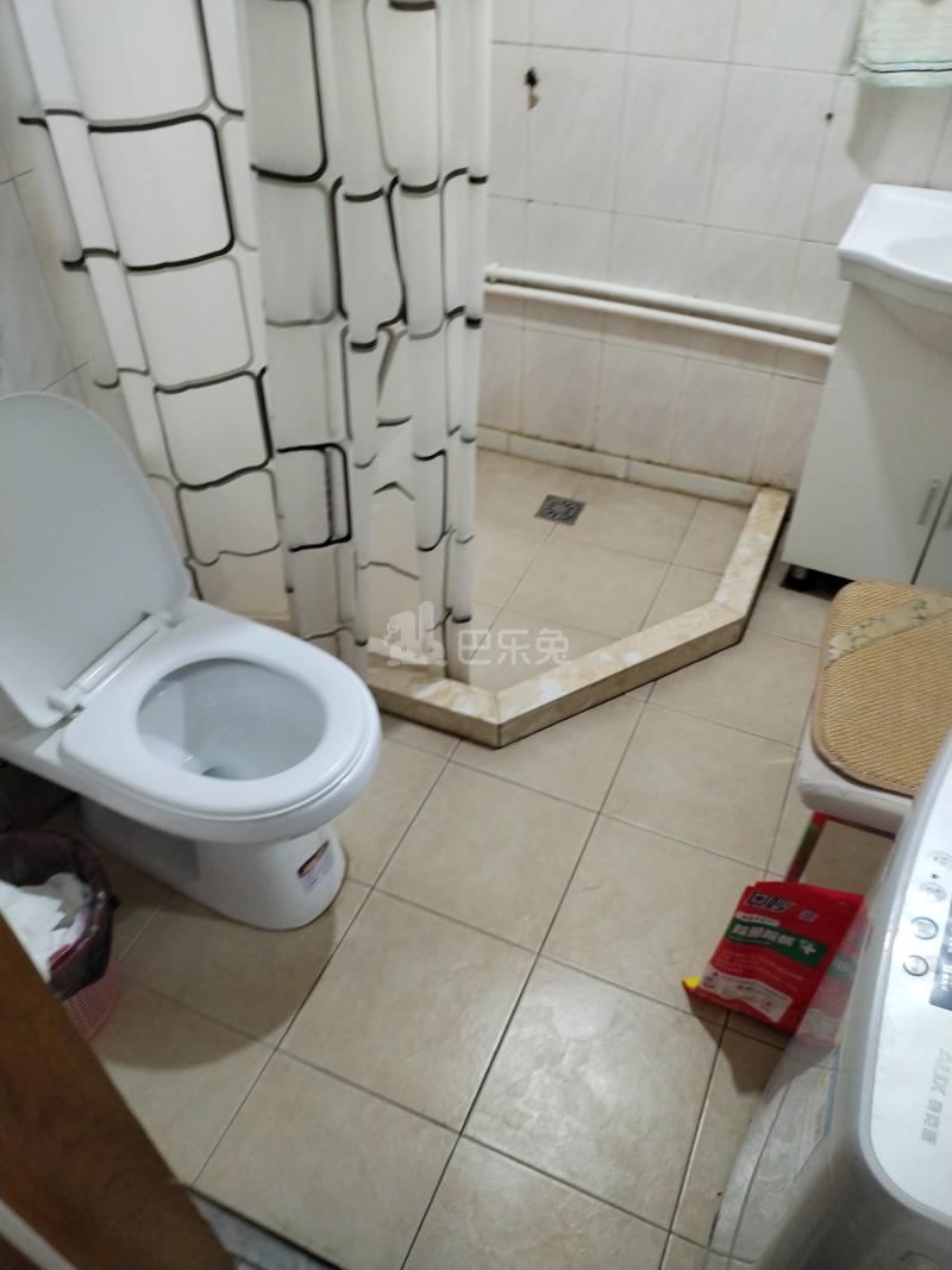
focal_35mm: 26
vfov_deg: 67.3
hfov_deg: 53.1
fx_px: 954
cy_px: 635
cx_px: 476
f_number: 1.8
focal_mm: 4.75
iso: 608
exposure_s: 1/33.3
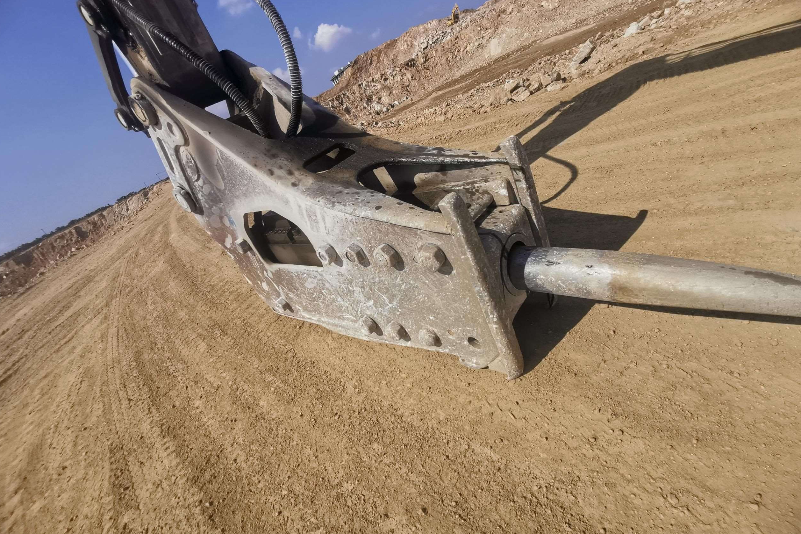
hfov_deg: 90.0
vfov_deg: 67.2
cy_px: 242
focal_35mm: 18
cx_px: 404
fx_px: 400
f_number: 2.2
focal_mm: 2.26
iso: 50
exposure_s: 1/2500
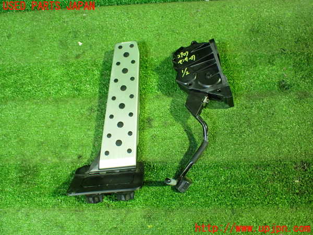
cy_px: 118
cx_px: 156
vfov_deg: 46.8
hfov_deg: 60.0
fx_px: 271
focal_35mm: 30
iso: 1000
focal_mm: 5.4
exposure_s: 1/30
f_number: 2.3
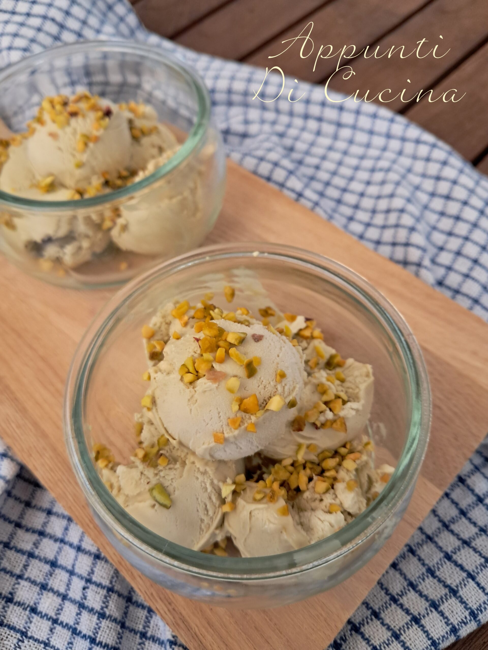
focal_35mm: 27
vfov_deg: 65.3
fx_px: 508
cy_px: 325
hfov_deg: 51.4
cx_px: 244
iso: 400
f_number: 1.8
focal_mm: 4
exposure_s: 1/50
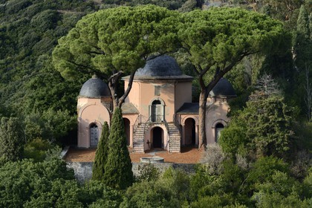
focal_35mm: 130
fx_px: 1127
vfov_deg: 10.5
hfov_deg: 15.8
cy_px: 104
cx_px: 156
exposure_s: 1/200
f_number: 11
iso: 200
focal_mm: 130
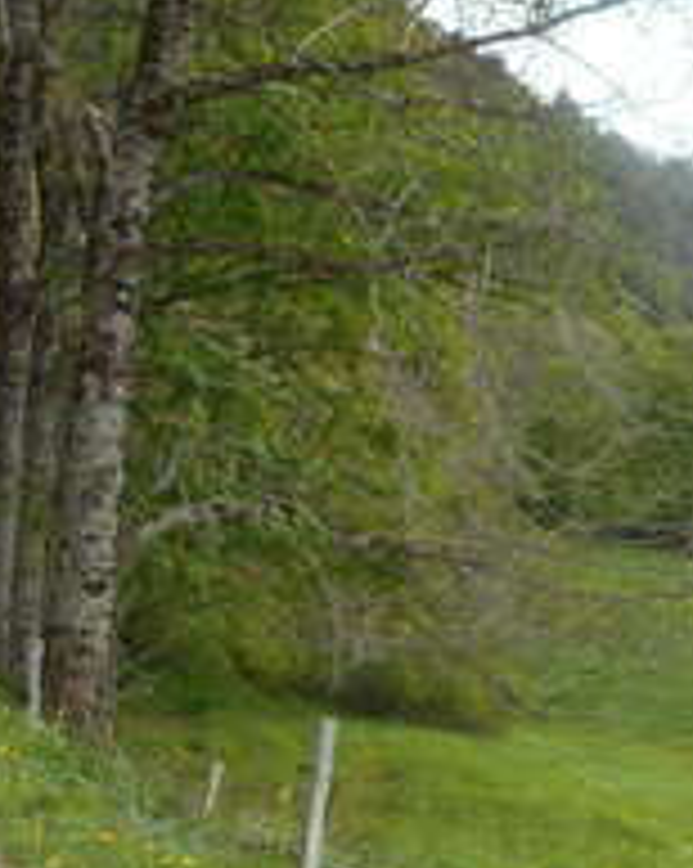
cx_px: 1107
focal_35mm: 76
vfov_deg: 24.9
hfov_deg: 17.6
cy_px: 607
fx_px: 1952
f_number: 3.7
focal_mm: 4.5
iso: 80
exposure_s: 1/250
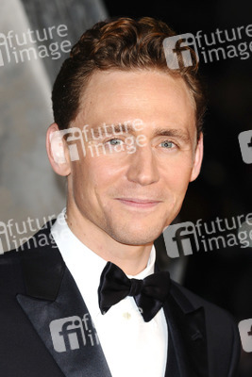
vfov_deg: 7.8
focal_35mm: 262
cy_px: 188
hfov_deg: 5.2
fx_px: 2754
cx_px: 126
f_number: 4.5
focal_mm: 175
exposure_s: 1/200
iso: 320
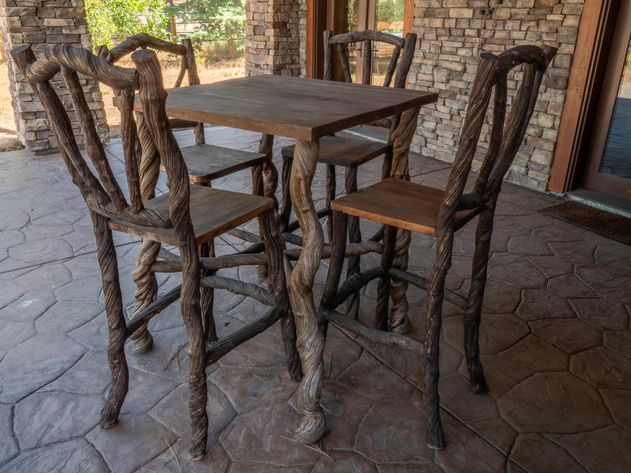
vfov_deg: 49.7
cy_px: 236
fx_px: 510
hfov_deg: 63.4
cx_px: 316
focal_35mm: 28
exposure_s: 1/50
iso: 200
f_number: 16
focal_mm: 14
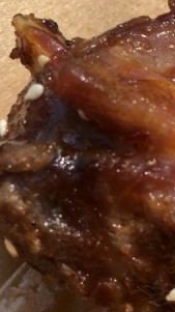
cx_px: 208
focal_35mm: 63
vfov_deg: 33.3
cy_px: 168
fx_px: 520
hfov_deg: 18.2
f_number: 2.2
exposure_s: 1/487
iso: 25
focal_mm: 4.15
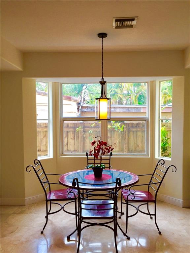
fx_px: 212
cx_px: 95
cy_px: 126
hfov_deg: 48.2
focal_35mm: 29
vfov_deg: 61.7
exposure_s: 1/60
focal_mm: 4.15
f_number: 2.2
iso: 40
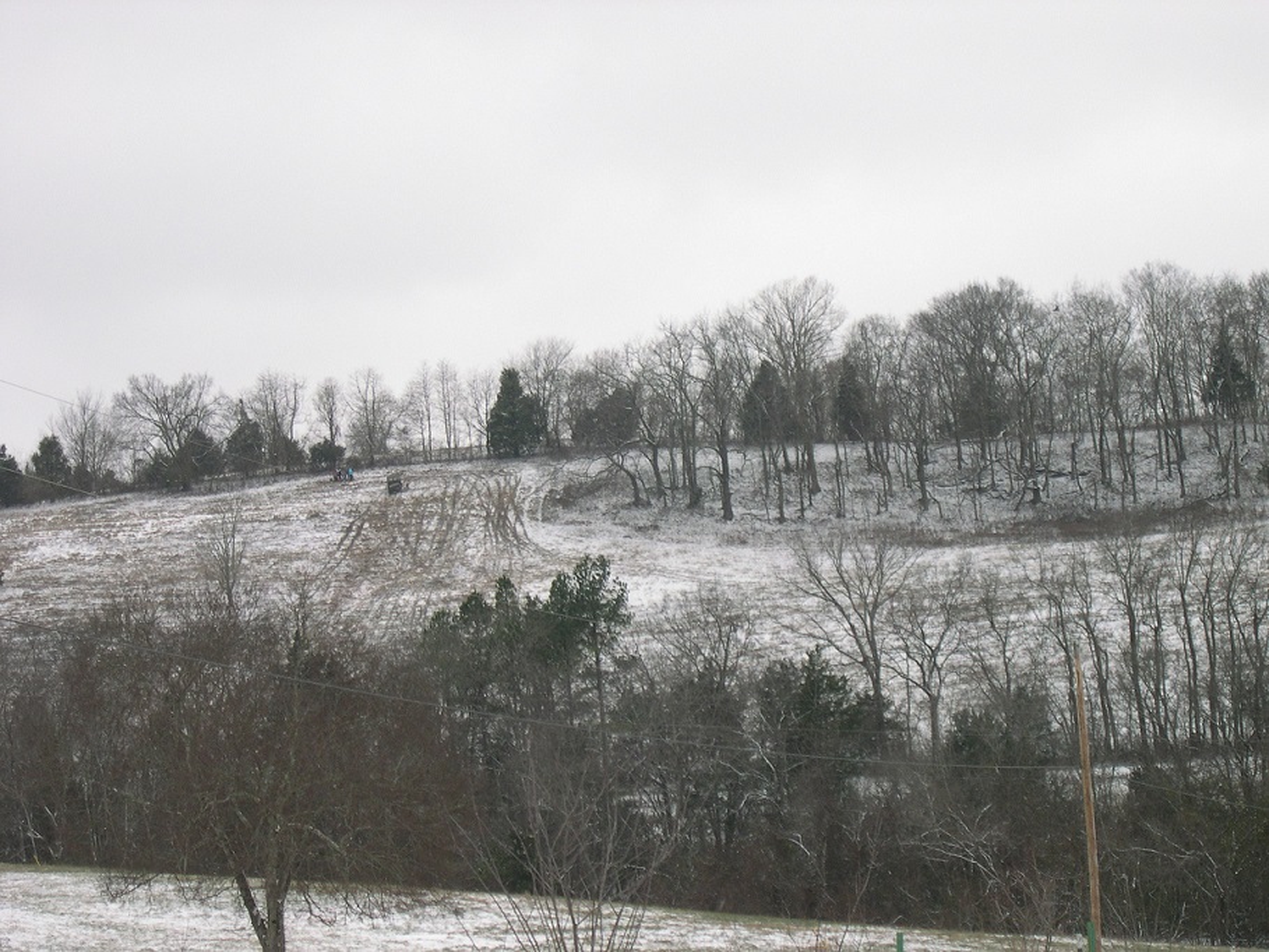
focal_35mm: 114
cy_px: 476
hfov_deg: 17.3
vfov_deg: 13.0
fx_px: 4180
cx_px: 634
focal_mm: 24
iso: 100
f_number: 4.9
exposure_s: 1/211
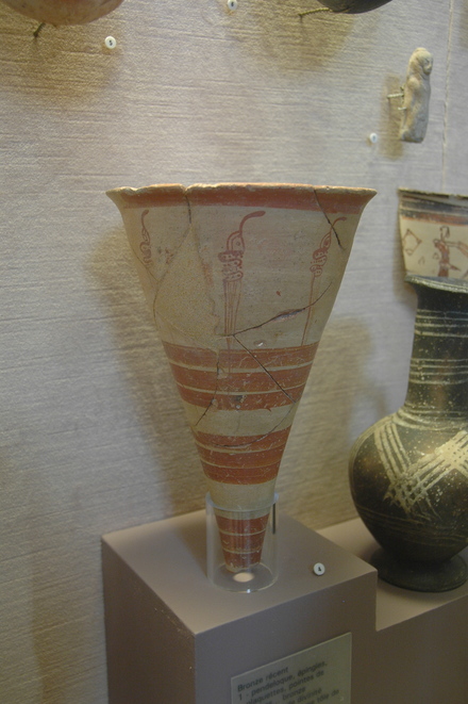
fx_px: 761
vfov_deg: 49.6
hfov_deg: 34.2
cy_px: 352
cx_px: 234
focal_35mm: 39
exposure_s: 1/8
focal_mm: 26
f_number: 4
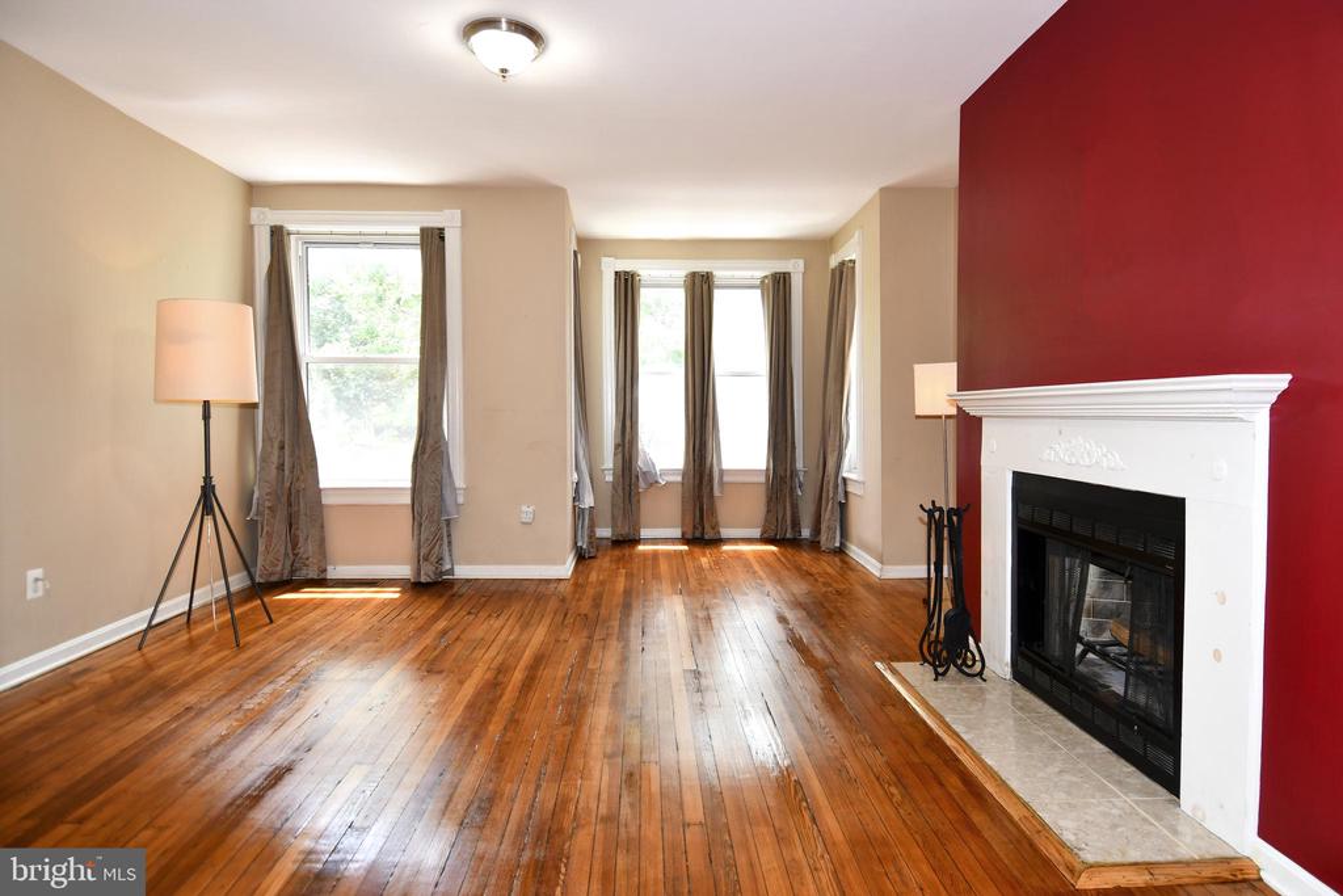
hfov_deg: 90.0
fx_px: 672
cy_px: 448
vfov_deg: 67.4
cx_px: 672
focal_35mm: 18
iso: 200
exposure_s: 1/80
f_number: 4.5
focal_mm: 12
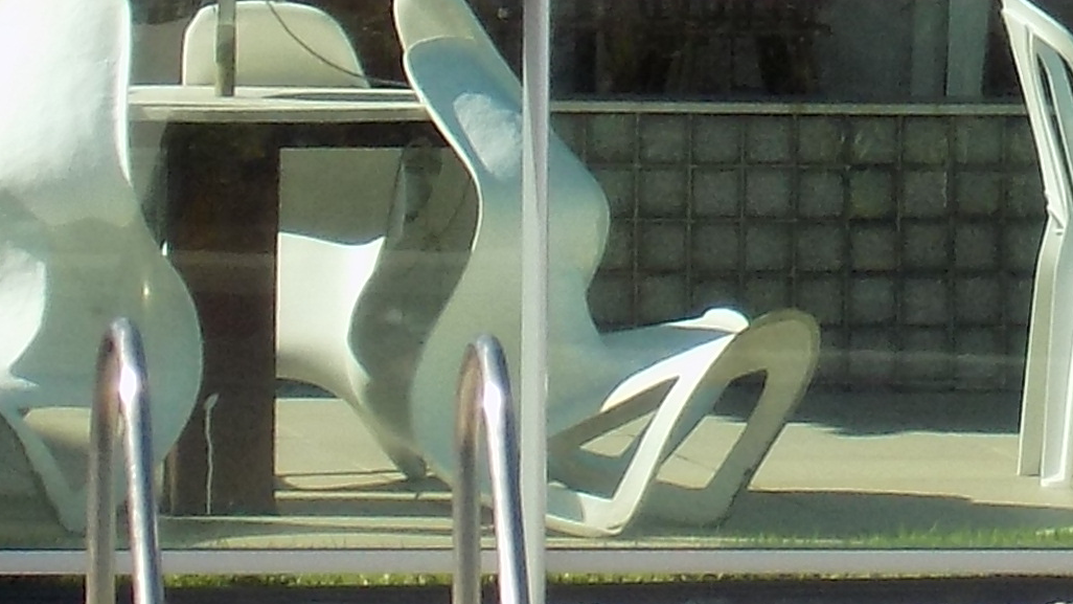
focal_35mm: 383
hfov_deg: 5.6
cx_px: 1211
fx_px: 10896
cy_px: -181
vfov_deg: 3.2
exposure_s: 1/500
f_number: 4.2
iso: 80
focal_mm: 12.5
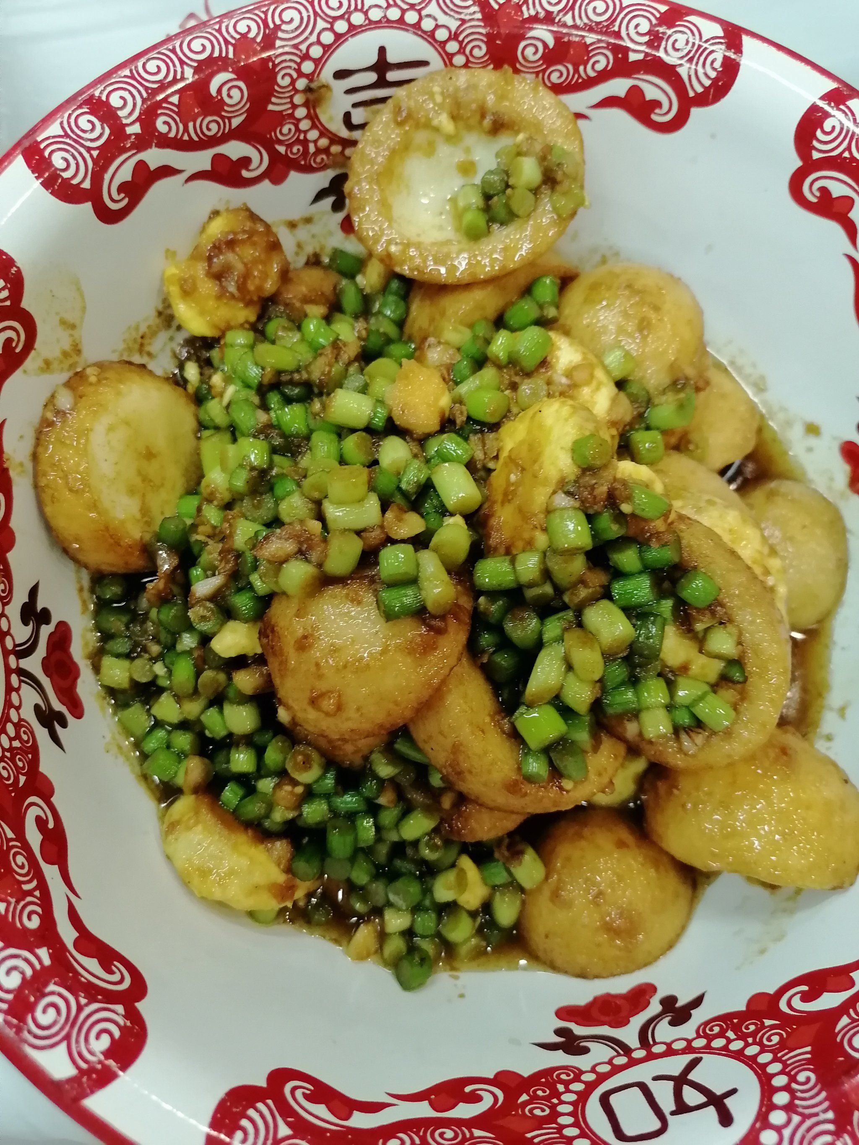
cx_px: 430
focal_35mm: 26
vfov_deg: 67.3
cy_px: 572
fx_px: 860
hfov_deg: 53.1
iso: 320
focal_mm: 5.3
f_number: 1.8
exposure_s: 1/100
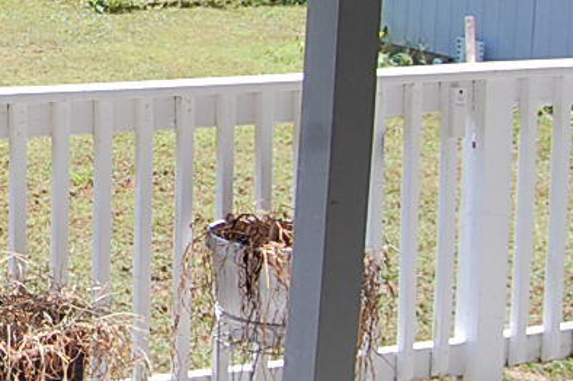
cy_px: -55
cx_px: -332
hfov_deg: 17.5
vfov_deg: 13.0
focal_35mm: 103
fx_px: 1638
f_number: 7.1
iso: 200
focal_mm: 18
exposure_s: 1/200
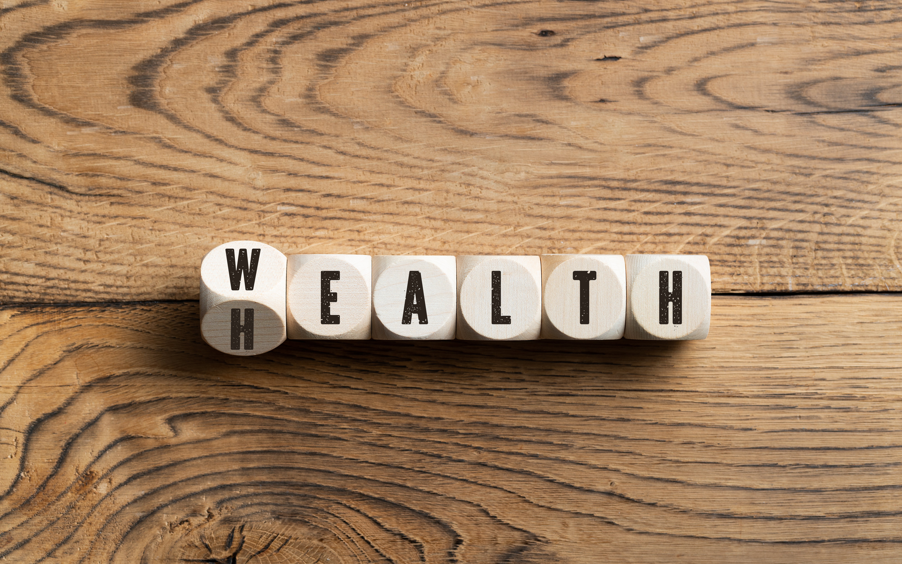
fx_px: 2507
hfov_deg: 20.4
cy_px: 292
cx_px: 451
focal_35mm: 102
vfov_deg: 12.8
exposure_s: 1/160
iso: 100
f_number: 8
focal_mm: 100
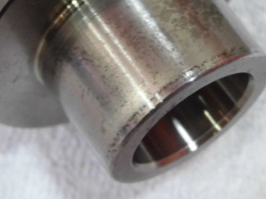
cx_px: 156
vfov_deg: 17.8
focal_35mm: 82
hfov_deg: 23.8
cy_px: 40
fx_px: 630
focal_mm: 8.3
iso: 400
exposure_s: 1/20
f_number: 3.4
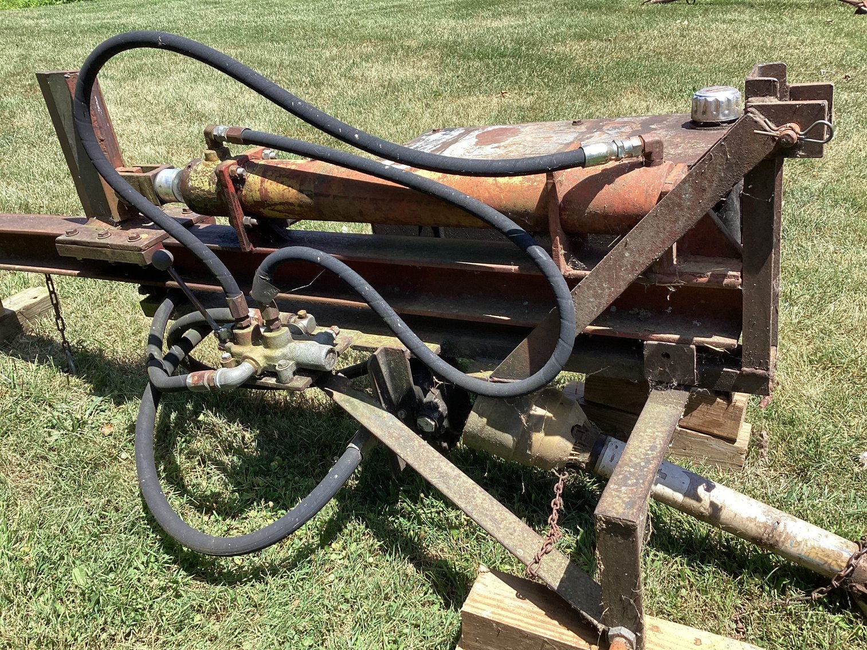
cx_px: 434
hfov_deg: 58.3
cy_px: 325
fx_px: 776
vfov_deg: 45.4
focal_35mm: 31
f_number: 2.4
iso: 25
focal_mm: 3.3
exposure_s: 1/422
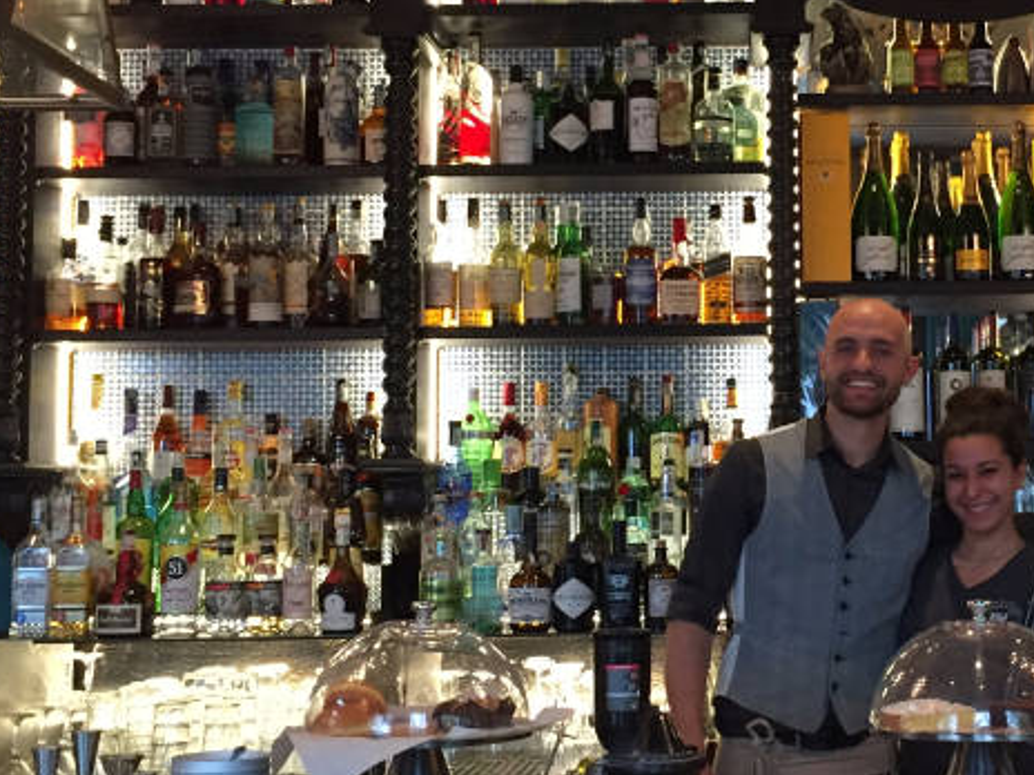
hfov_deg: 29.7
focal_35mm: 64
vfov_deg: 22.9
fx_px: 1912
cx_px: 793
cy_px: 334
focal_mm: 4.15
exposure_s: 1/33
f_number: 2.2
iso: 250
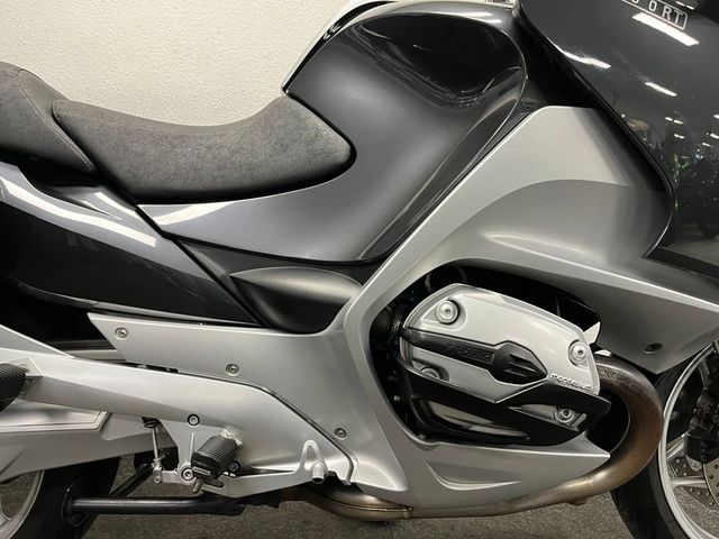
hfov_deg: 67.3
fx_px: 540
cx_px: 360
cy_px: 270
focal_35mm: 26
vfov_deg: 53.1
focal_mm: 5.1
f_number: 1.6
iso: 200
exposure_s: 1/50
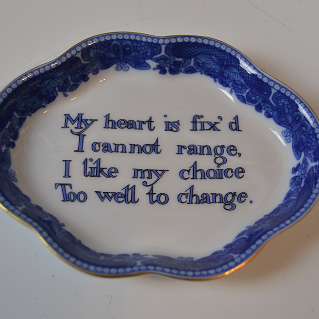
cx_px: 158
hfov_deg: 27.7
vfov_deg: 27.7
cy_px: 159
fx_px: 646
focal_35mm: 62
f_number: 4.5
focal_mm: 32
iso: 800
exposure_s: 1/60
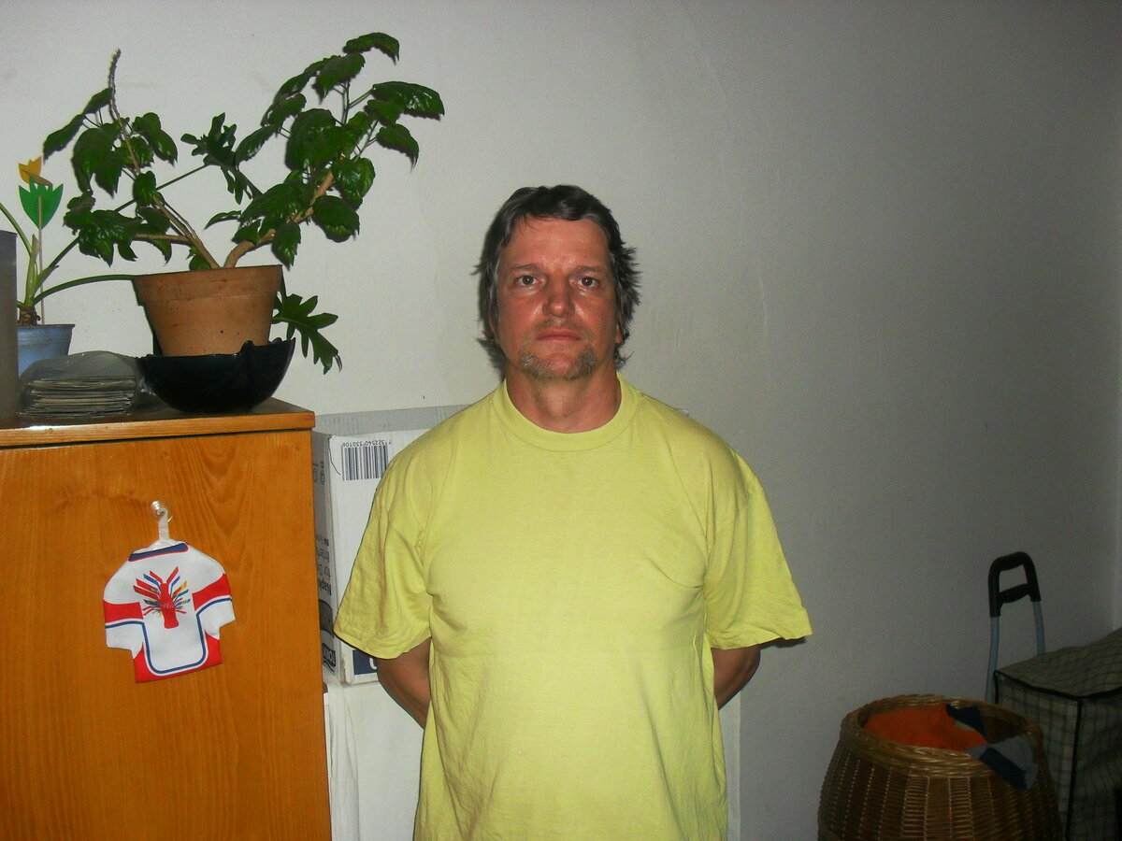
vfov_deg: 40.7
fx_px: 1134
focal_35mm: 35
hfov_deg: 52.6
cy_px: 420
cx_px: 561
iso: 200
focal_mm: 6.3
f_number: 3.2
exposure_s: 1/45
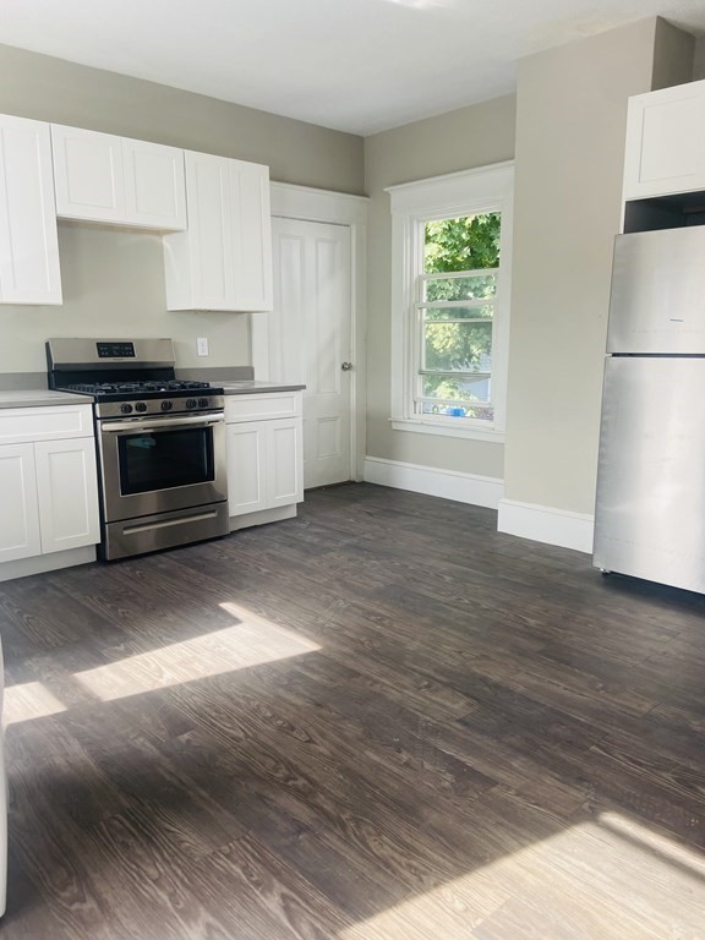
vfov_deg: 67.3
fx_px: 706
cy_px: 470
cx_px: 352
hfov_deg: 53.1
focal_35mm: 26
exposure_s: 1/122
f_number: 1.8
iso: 50
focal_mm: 4.25
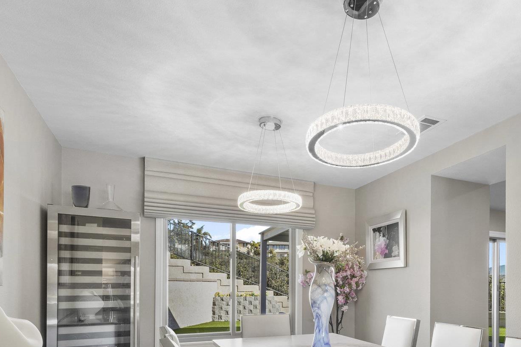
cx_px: 346
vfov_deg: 49.2
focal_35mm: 25
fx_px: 362
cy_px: 261
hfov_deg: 69.5
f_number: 8
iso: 100
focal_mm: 10
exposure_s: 1/1.25
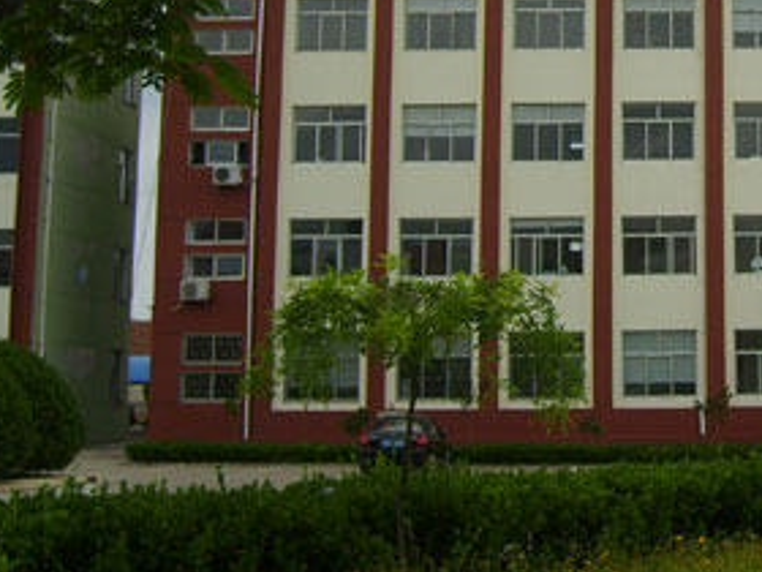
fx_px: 1651
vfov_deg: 19.3
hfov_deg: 24.7
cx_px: 776
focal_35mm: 75
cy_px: 76
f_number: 2.8
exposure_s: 1/500
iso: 50
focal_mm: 5.8
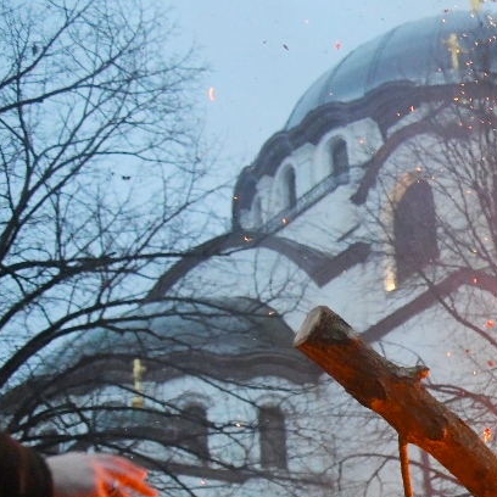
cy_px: 530
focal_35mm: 81
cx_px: 866
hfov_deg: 17.7
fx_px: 1316
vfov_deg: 20.5
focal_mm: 24
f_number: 4
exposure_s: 1/400
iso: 4000
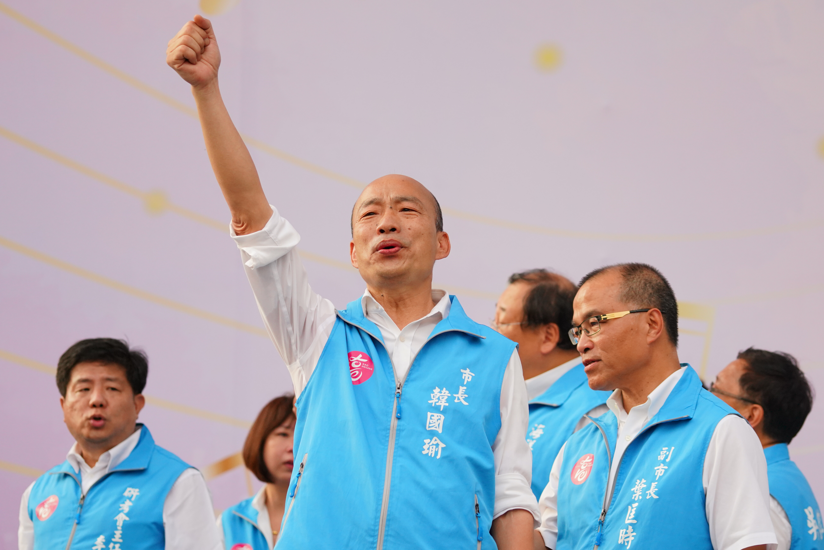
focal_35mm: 169
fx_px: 3869
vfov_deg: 8.1
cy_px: 275
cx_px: 412
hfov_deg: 12.2
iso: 1000
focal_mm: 113
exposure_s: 1/500
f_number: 4
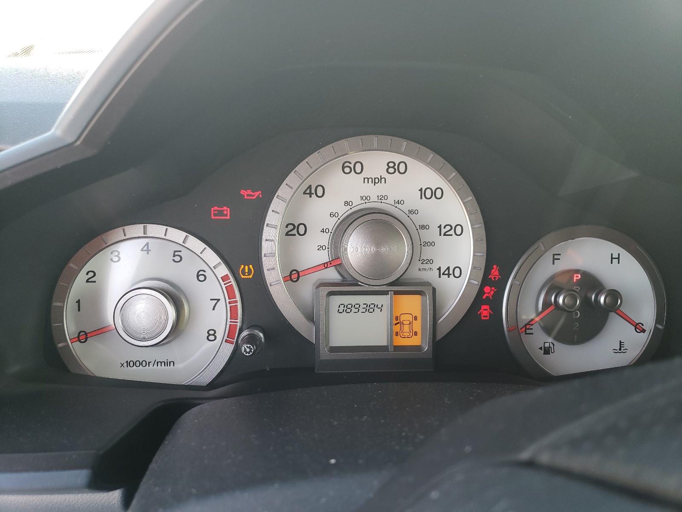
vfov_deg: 53.1
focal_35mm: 26
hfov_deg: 67.3
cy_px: 256
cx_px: 341
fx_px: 512
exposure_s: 1/120
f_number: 1.5
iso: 59
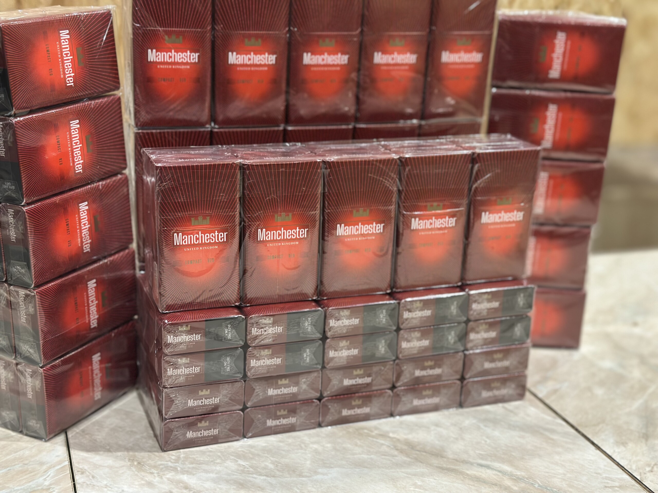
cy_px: 246
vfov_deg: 30.3
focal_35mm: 48
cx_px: 329
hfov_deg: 39.7
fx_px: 912
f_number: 1.78
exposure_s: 1/33
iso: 320
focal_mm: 6.86
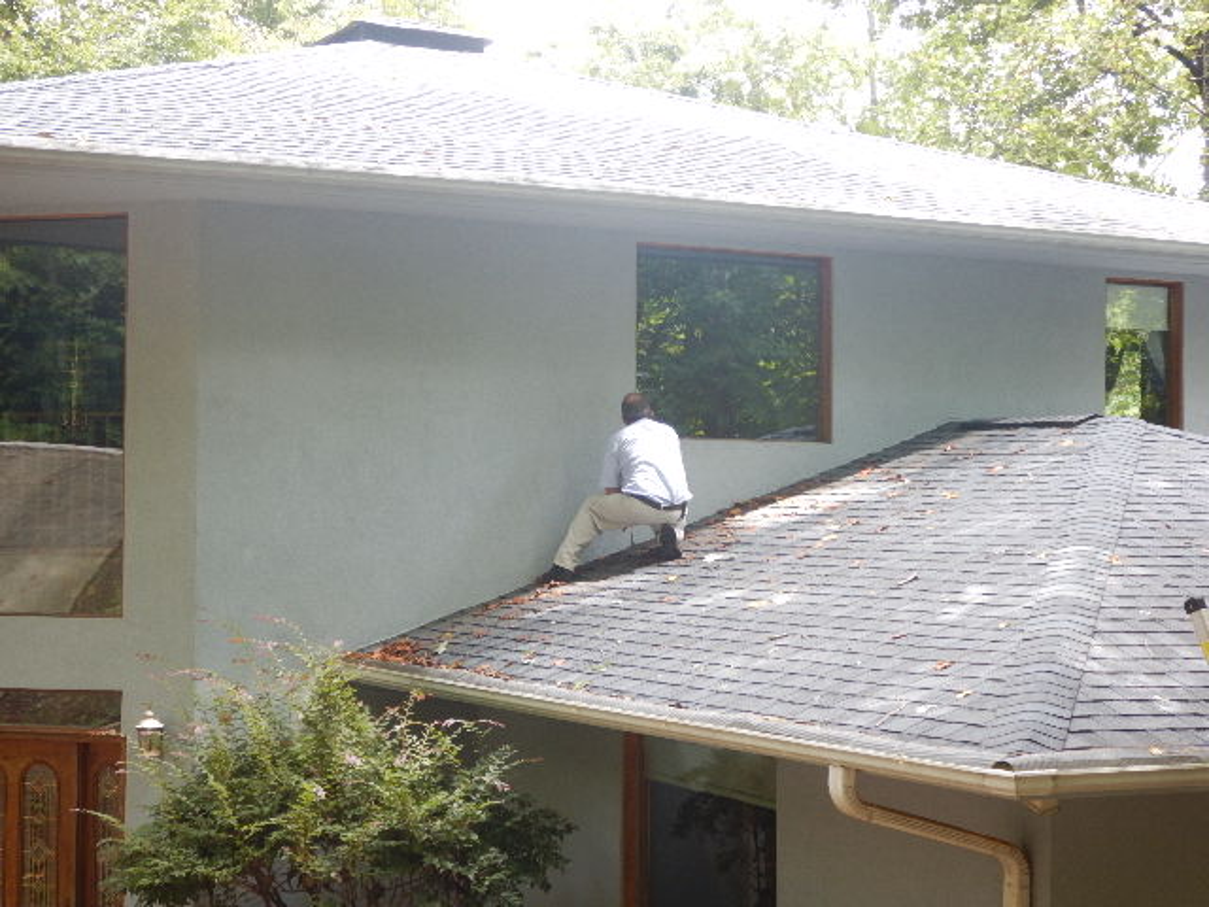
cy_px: 454
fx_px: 2340
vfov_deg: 21.9
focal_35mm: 67
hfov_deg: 29.0
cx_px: 604
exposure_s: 1/30
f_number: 4.5
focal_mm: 12
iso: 140
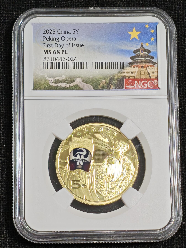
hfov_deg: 12.3
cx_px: 93
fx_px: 860
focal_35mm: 120
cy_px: 124
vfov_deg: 16.4
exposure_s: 1/1340
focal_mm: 4.94
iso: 50
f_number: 1.5
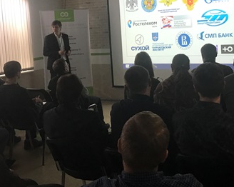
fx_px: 346
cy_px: 63
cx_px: 133
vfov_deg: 30.0
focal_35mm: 50
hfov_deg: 37.3
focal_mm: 3.99
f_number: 1.8
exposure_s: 1/30
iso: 40
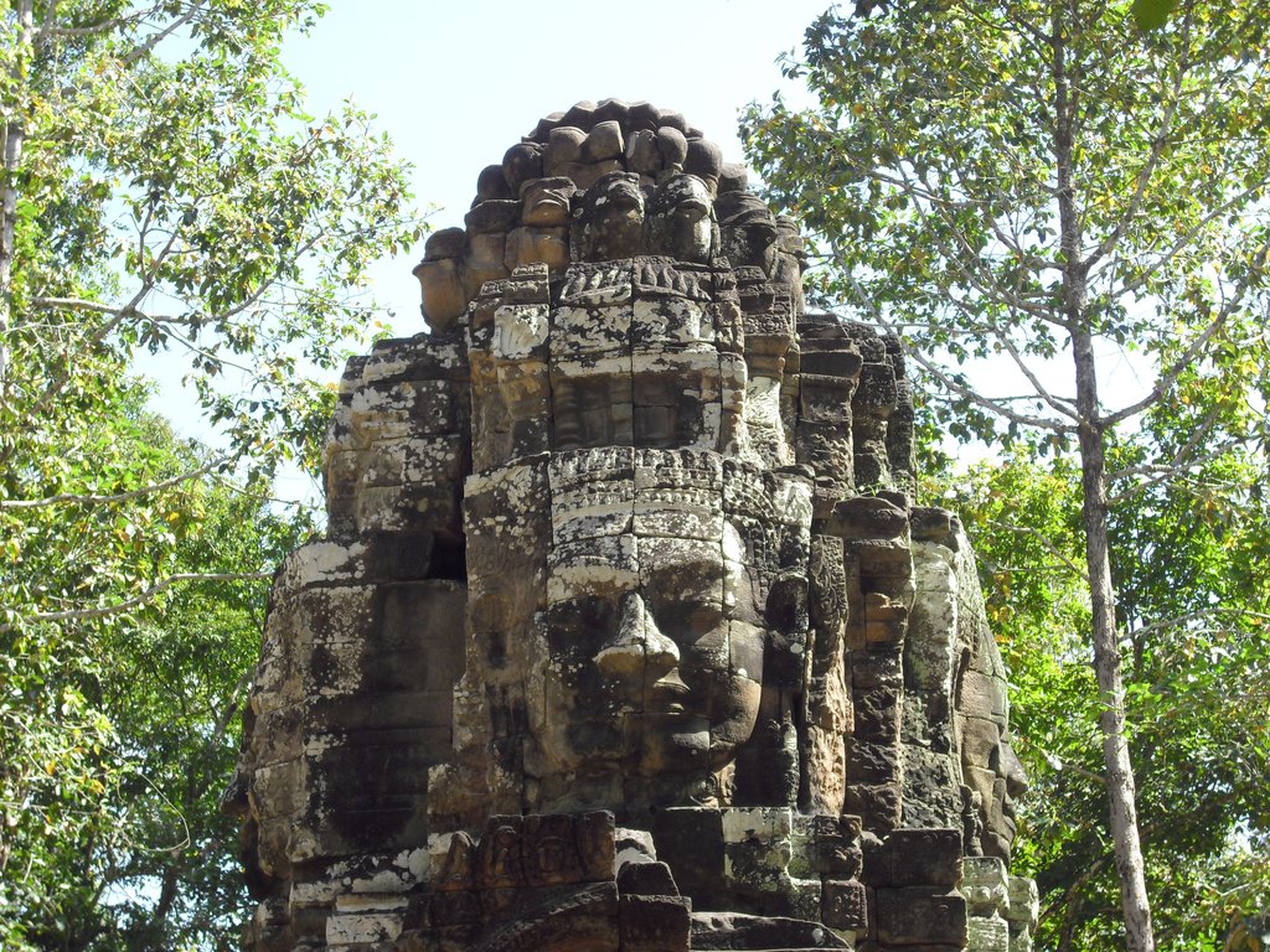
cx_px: 635
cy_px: 476
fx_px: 2862
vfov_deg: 18.9
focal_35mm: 78
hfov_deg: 25.0
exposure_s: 1/200
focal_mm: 12.8
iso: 100
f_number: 4.2
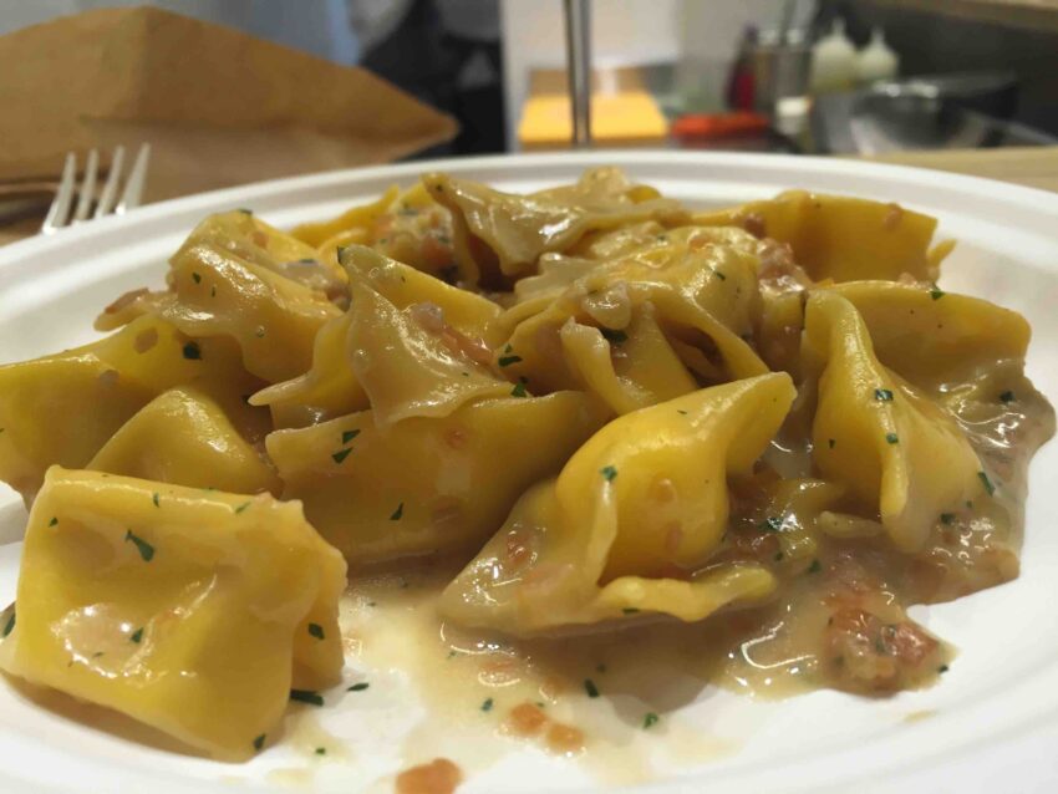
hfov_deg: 61.6
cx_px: 529
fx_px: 887
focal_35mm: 29
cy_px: 397
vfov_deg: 48.2
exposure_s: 1/33
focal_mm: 4.15
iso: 32
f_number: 2.2
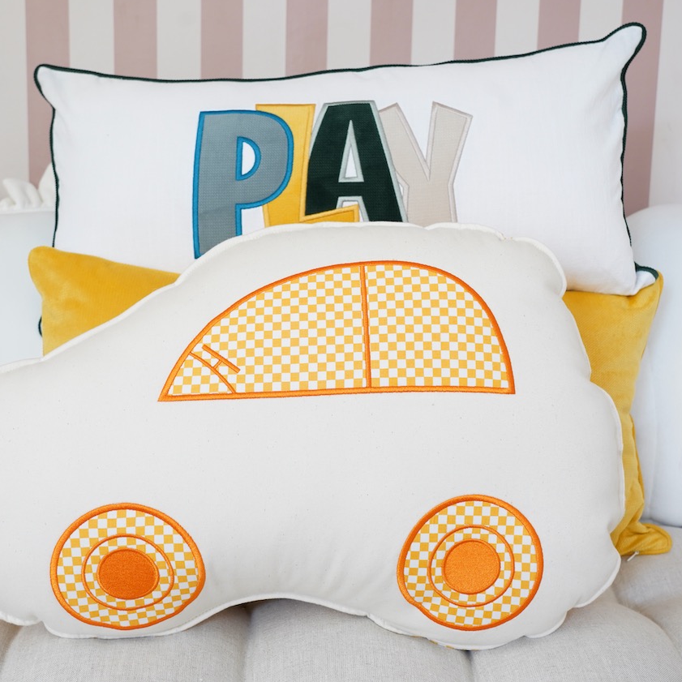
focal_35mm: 44
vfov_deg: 38.3
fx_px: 981
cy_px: 337
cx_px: 331
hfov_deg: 38.3
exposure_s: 1/50
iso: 1000
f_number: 6.3
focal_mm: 34
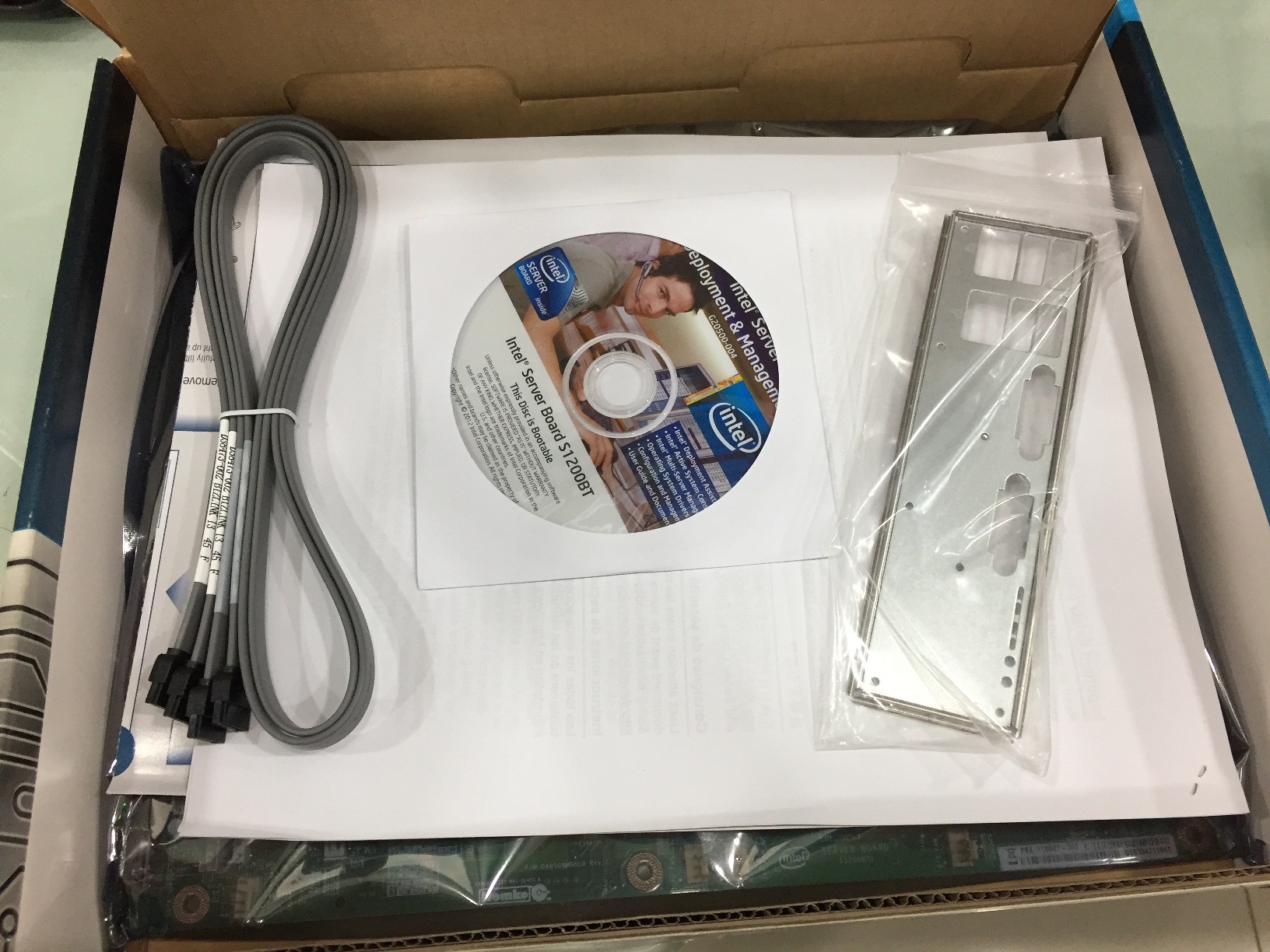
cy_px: 476
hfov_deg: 61.7
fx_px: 1064
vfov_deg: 48.2
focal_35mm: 29
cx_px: 635
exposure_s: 1/33
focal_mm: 4.15
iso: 64
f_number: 2.2
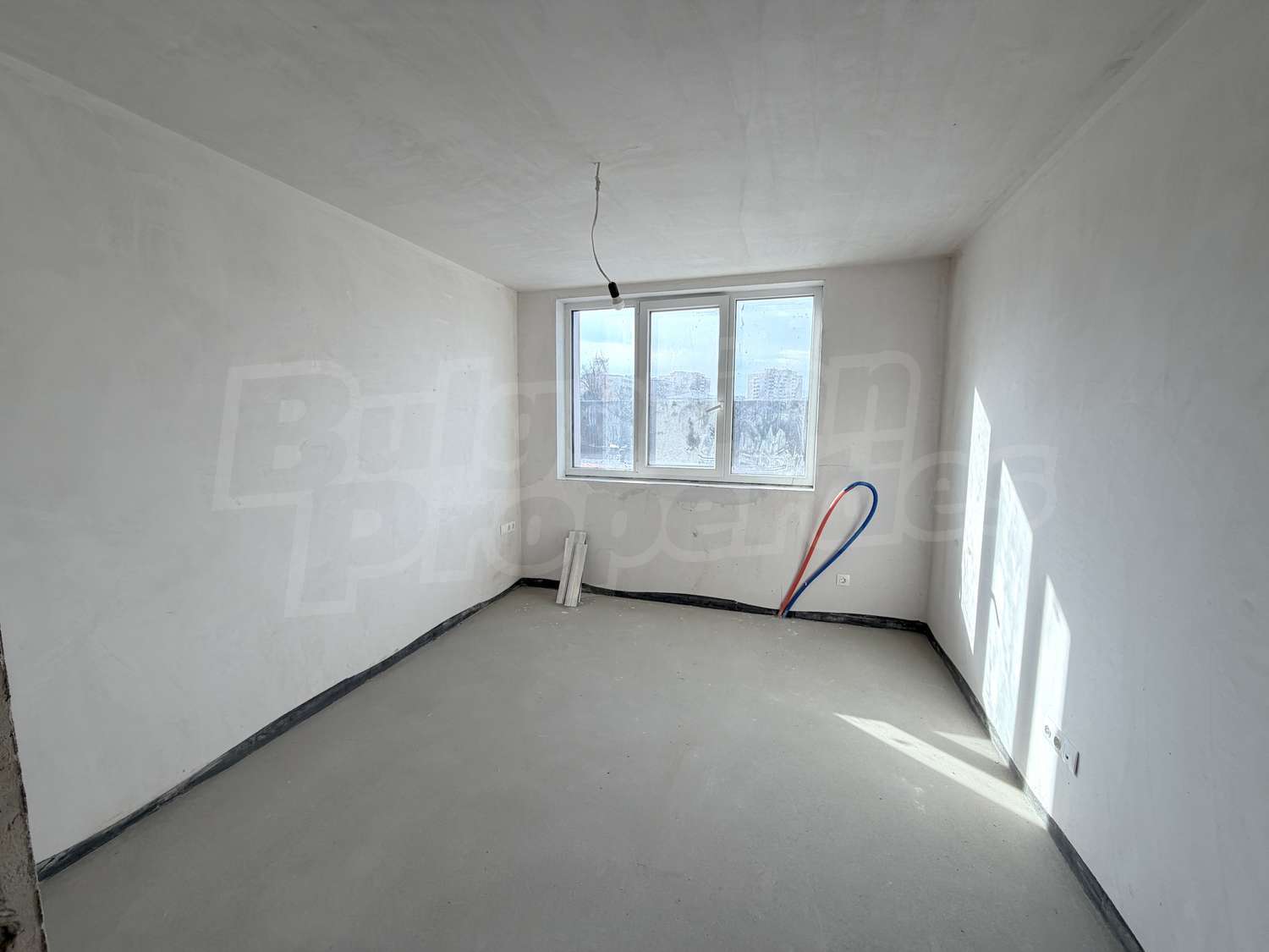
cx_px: 634
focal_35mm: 14
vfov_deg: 85.7
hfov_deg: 102.1
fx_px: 513
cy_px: 476
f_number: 2.2
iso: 50
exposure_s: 1/293
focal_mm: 2.22
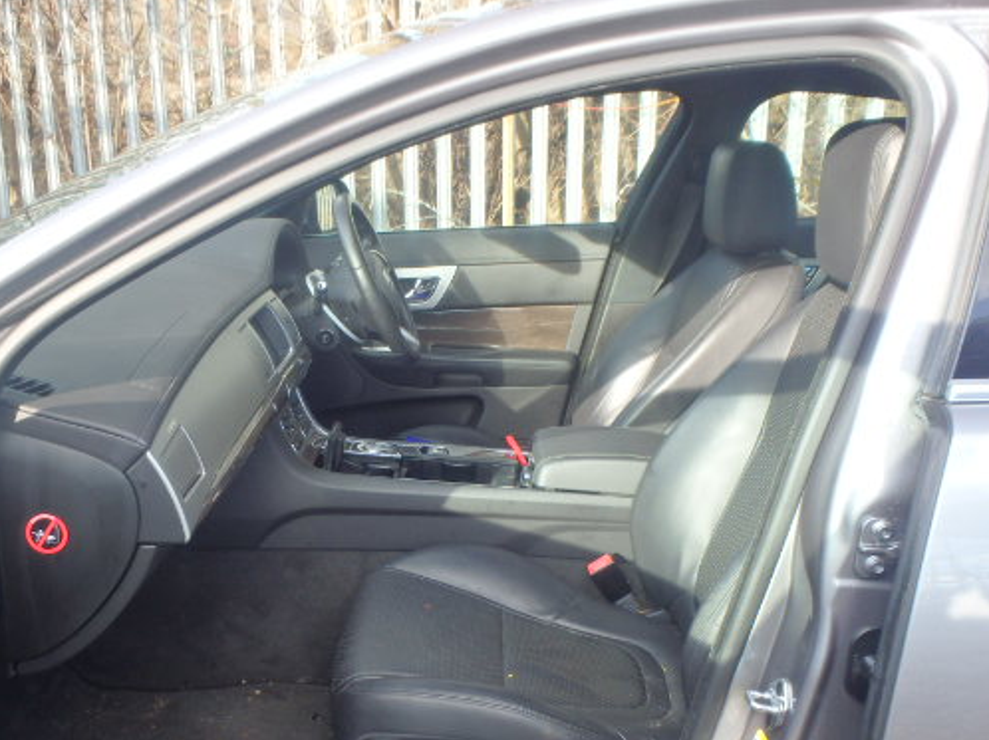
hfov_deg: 51.1
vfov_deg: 39.3
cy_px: 472
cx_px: 407
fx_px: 1028
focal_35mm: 36
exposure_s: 1/100
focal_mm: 5
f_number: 3.9
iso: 125
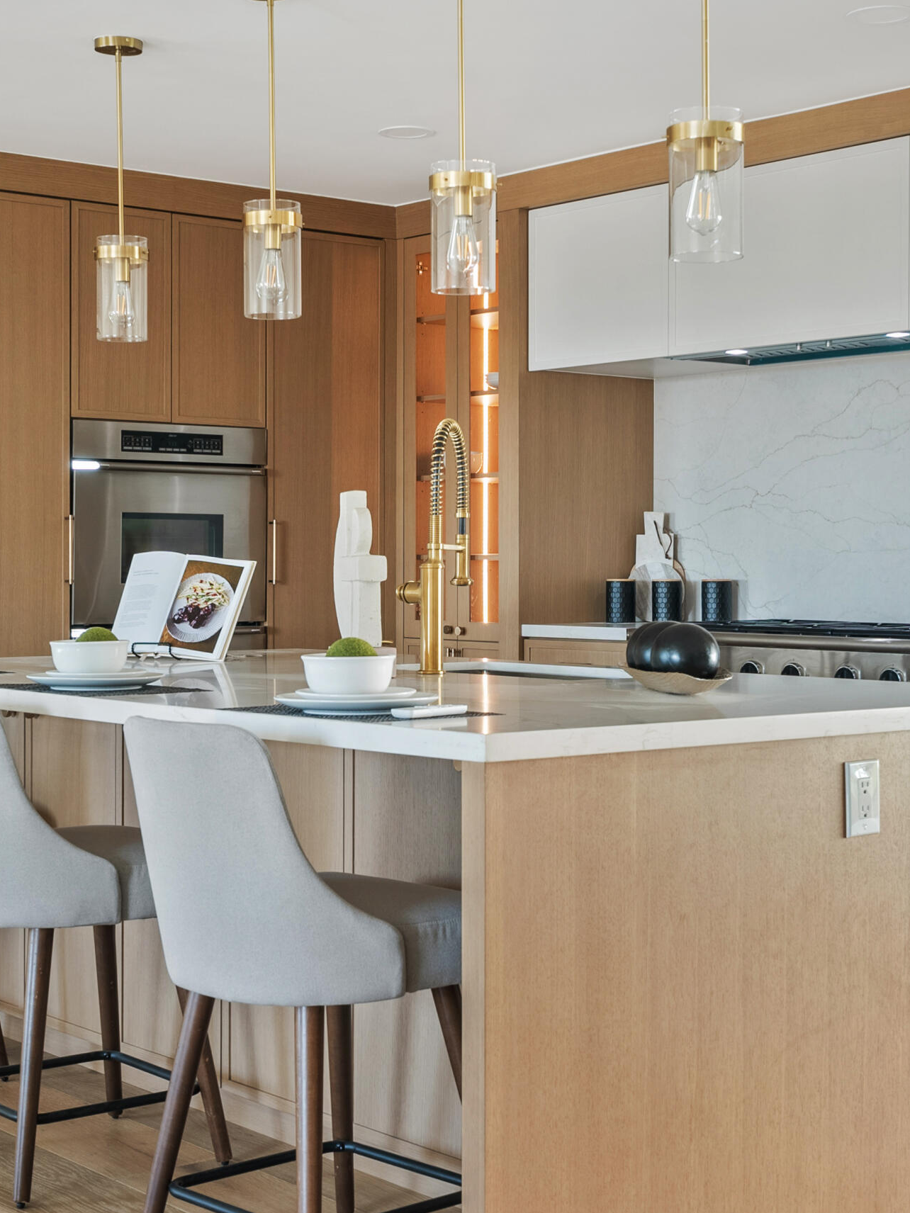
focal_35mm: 59
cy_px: 630
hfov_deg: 24.8
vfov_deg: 32.7
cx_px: 429
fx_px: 2068
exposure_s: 1/3
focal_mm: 35
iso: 100
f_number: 8
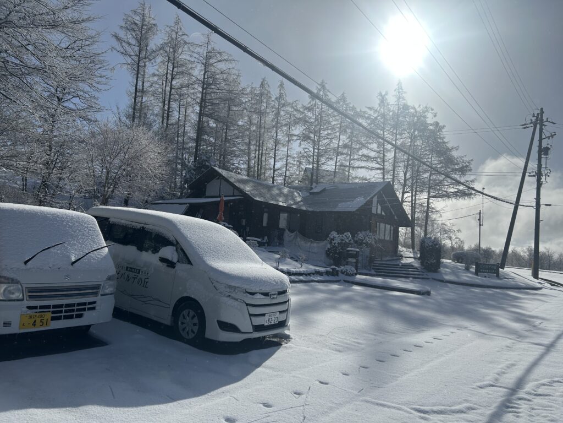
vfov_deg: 53.1
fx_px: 423
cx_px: 282
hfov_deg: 67.3
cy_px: 212
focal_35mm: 26
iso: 40
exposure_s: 1/16393
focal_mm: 5.7
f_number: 1.5
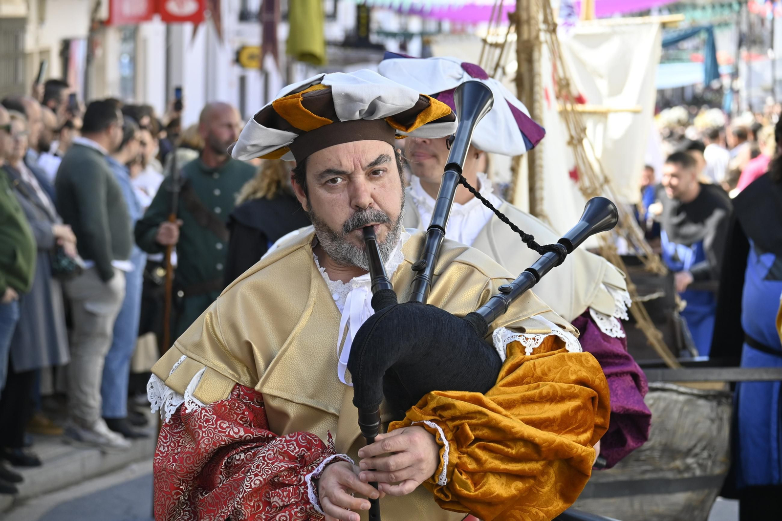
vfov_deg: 11.0
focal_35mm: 124
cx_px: 391
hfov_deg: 16.5
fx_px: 2704
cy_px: 260
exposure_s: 1/500
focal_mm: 83
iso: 400
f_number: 5.6
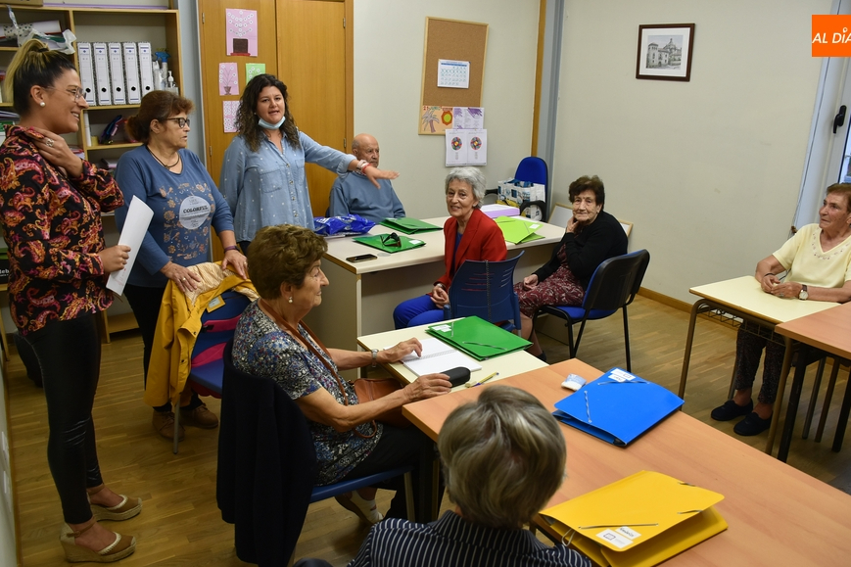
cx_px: 434
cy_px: 290
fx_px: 662
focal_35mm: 28
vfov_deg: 46.4
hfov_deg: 65.5
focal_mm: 18
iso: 400
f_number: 4
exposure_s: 1/60
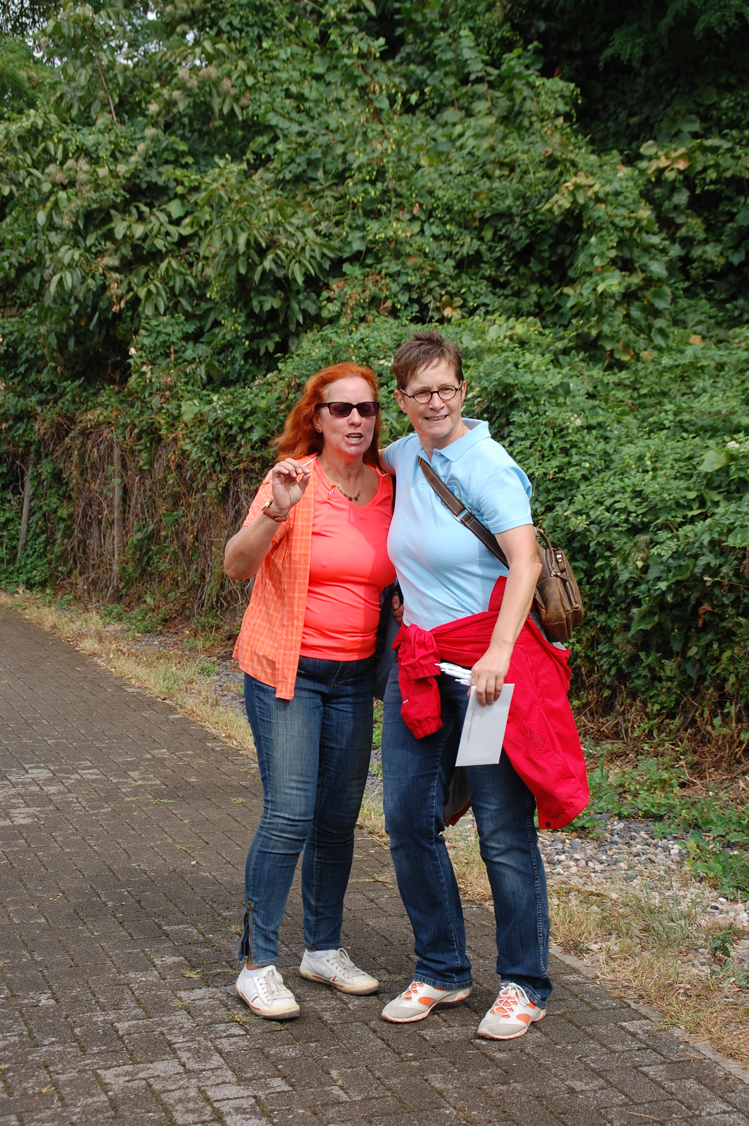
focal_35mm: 57
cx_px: 374
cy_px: 563
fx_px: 1782
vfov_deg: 35.1
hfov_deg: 23.7
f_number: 8
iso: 200
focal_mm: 38
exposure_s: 1/250
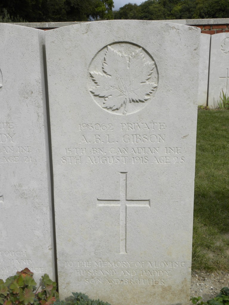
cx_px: 114
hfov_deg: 31.5
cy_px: 152
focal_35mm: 46
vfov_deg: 41.2
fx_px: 406
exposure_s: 1/358
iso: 64
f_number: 5.6
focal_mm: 8.2
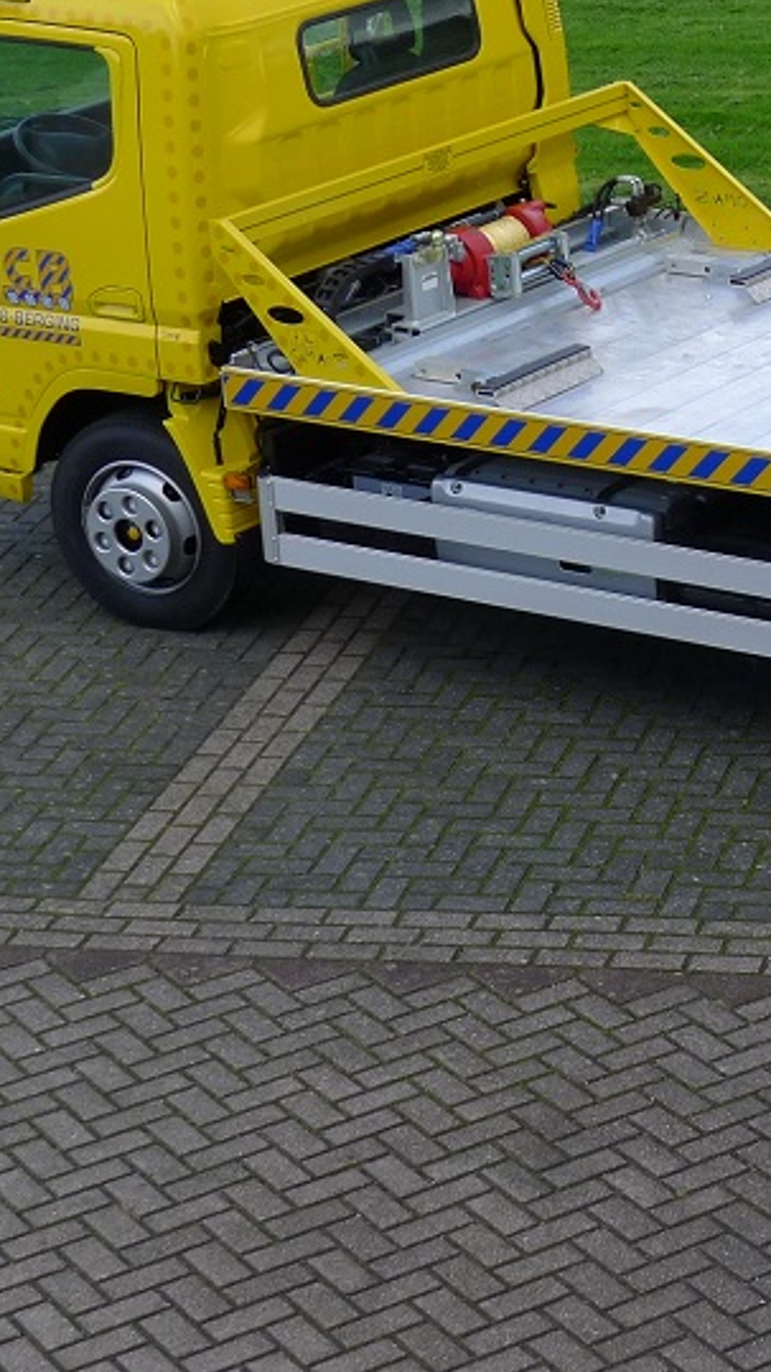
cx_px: 1036
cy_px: 547
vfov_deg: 21.1
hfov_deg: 11.6
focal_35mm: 101
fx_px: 3673
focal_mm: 10.7
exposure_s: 1/320
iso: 80
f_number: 2.8
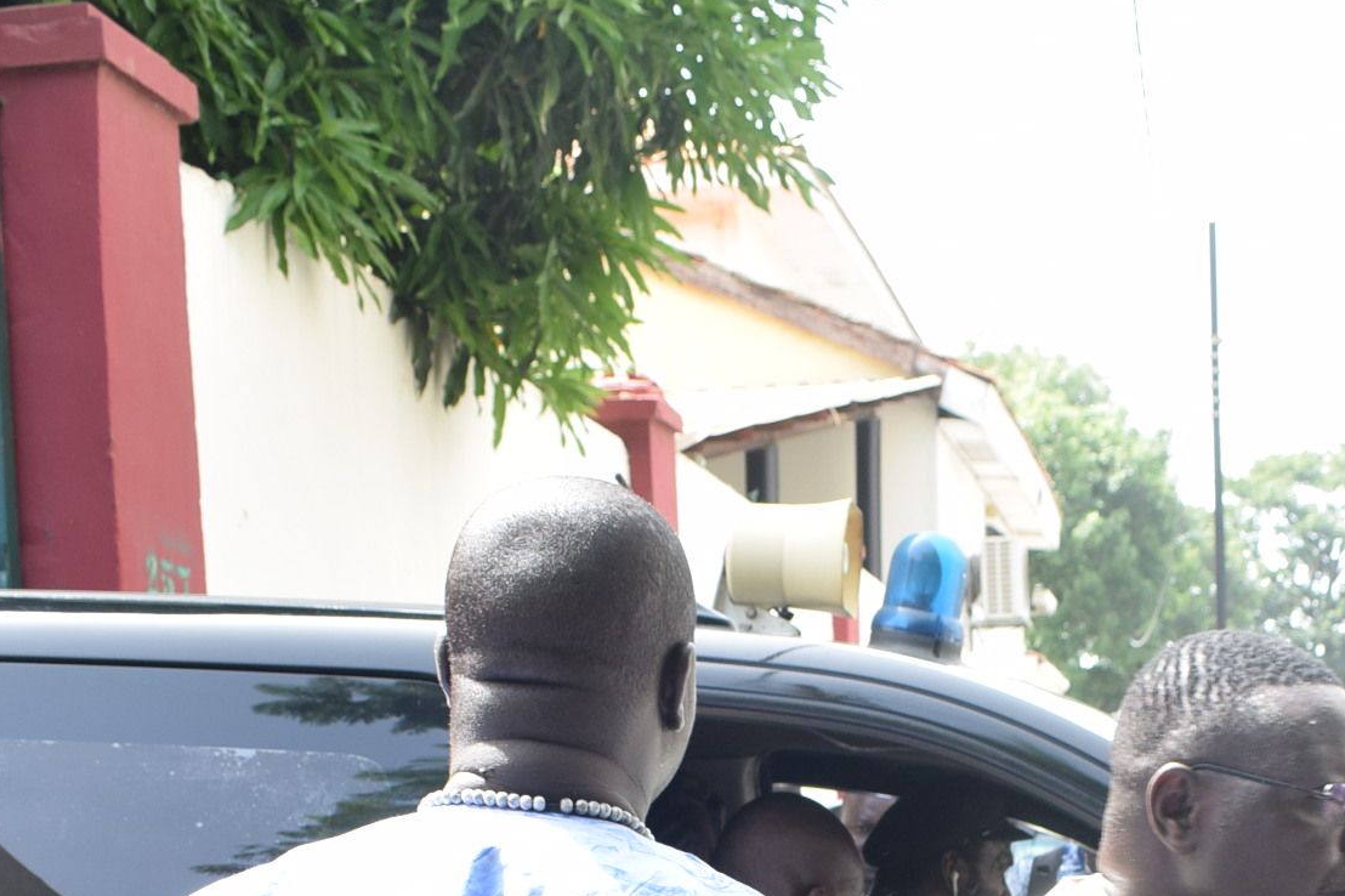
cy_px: 1210
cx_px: 909
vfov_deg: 17.4
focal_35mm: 73
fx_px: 2726
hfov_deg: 27.5
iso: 320
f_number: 5
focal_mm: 18
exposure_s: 1/250
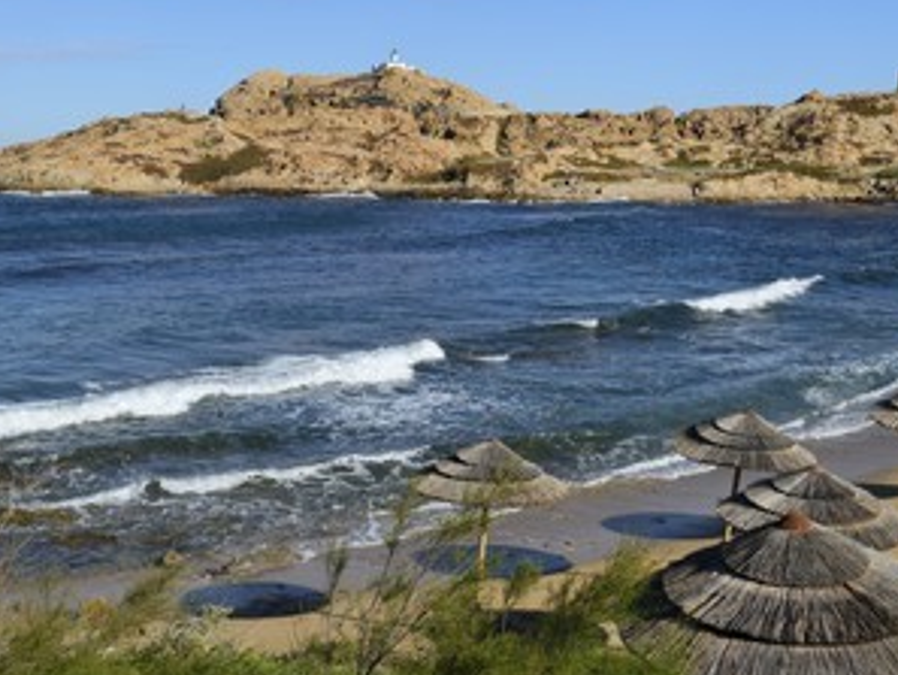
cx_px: 463
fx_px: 1272
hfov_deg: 38.9
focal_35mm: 49
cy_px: 291
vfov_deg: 29.7
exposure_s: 1/320
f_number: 13
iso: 200
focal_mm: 36
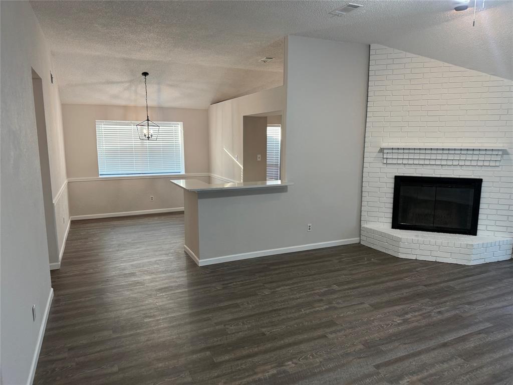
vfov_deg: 56.8
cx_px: 256
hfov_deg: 71.6
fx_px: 356
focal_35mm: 24
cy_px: 192
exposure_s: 1/122
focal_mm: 6.76
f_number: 1.78
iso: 200
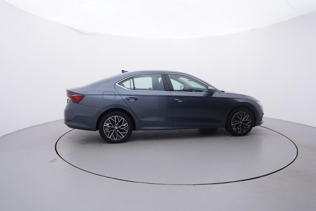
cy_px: 106
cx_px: 158
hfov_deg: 77.3
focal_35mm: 22
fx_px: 198
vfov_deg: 56.2
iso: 200
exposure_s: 1/80
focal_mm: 15
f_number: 5
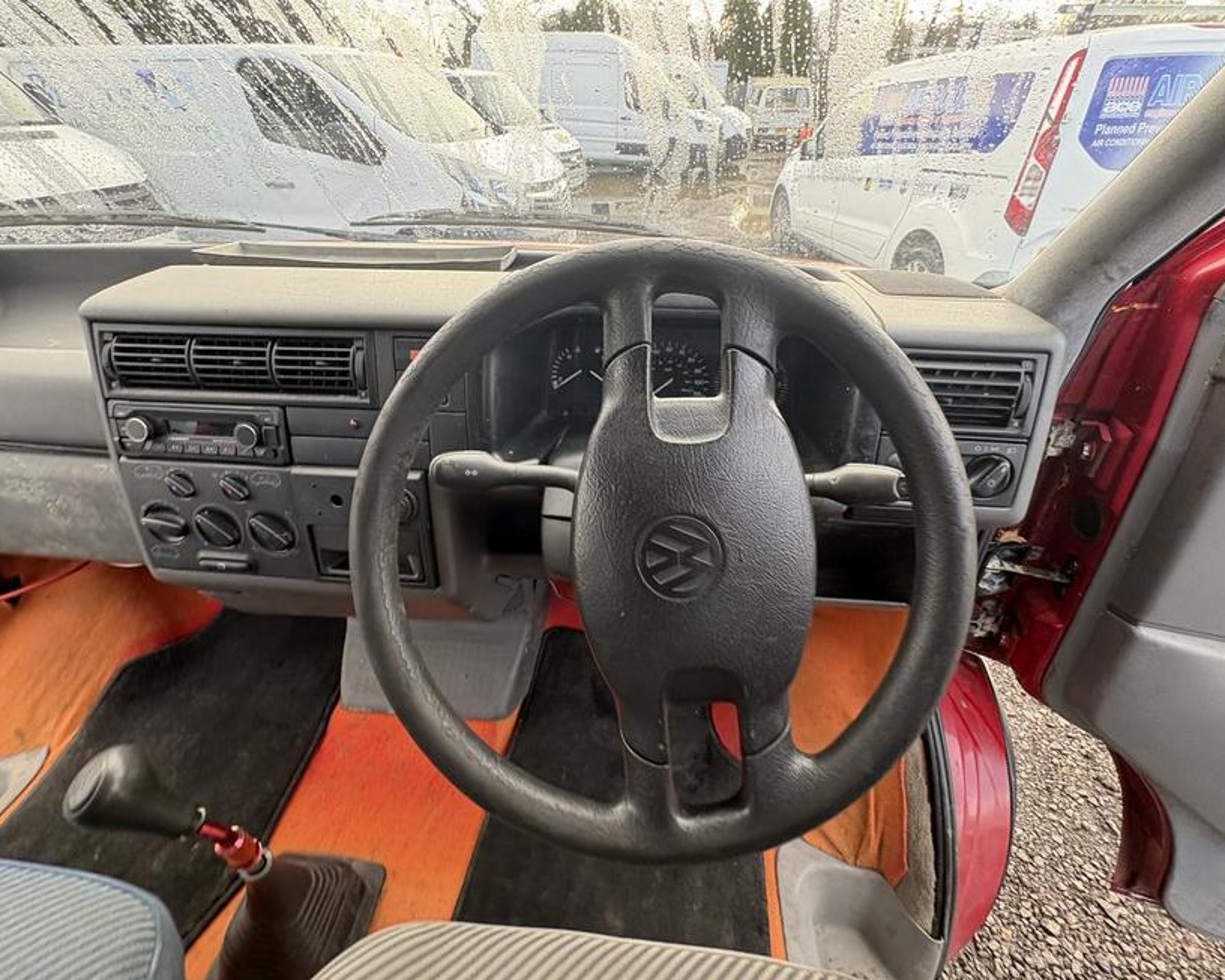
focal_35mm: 15
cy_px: 477
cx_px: 609
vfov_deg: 84.0
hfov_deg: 96.8
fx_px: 544
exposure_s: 1/99
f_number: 2.2
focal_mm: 2.22
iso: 200
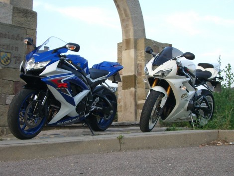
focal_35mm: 55
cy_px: 88
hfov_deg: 34.9
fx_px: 372
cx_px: 117
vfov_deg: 26.6
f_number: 3.3
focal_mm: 9
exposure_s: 1/160
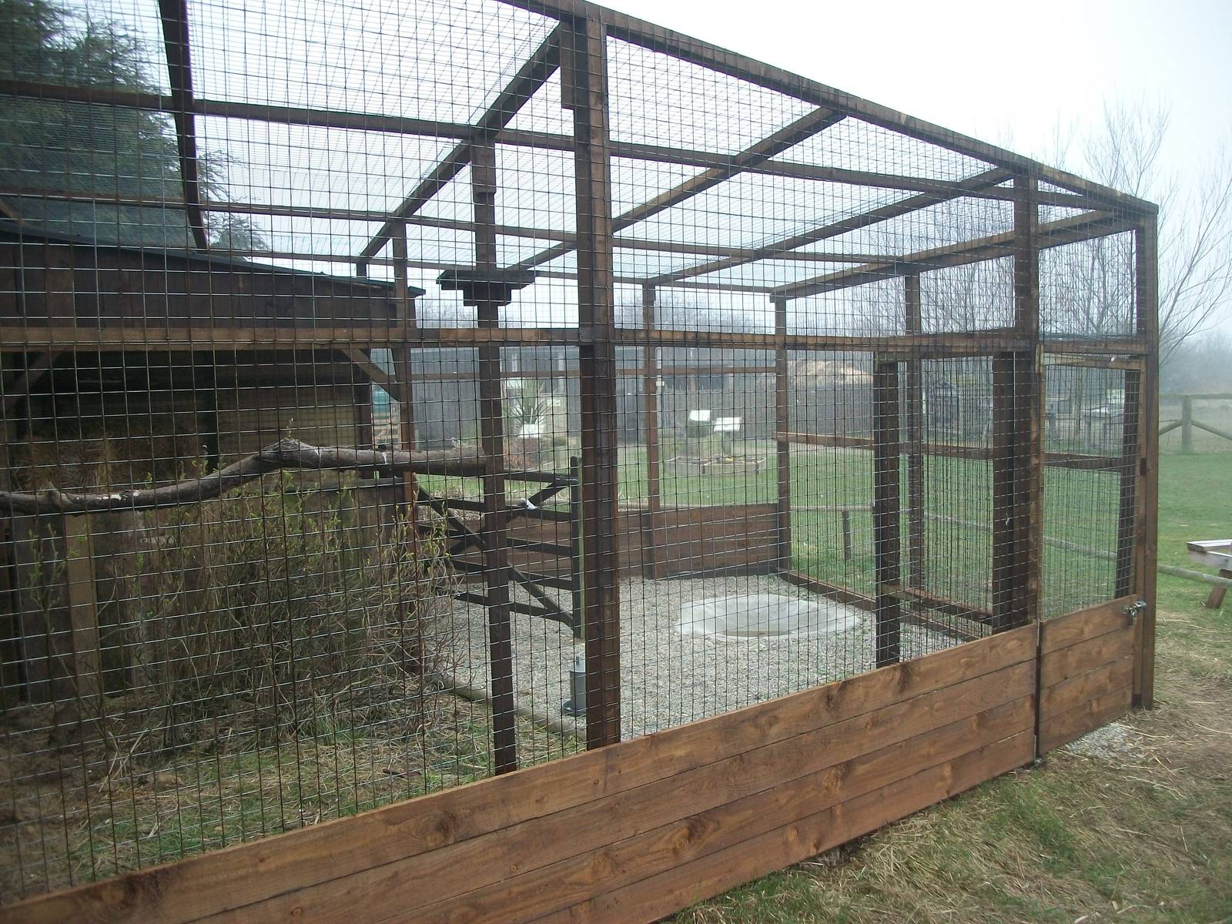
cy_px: 462
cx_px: 616
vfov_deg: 44.2
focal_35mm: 32
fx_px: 1139
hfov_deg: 56.8
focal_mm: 5.7
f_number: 2.9
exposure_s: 1/200
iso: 80
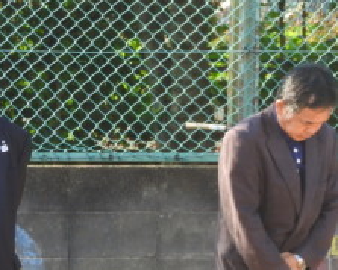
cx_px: 332
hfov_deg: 4.3
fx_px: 4468
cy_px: 193
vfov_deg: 3.5
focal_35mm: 447
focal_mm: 30.5
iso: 100
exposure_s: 1/60
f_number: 5.2
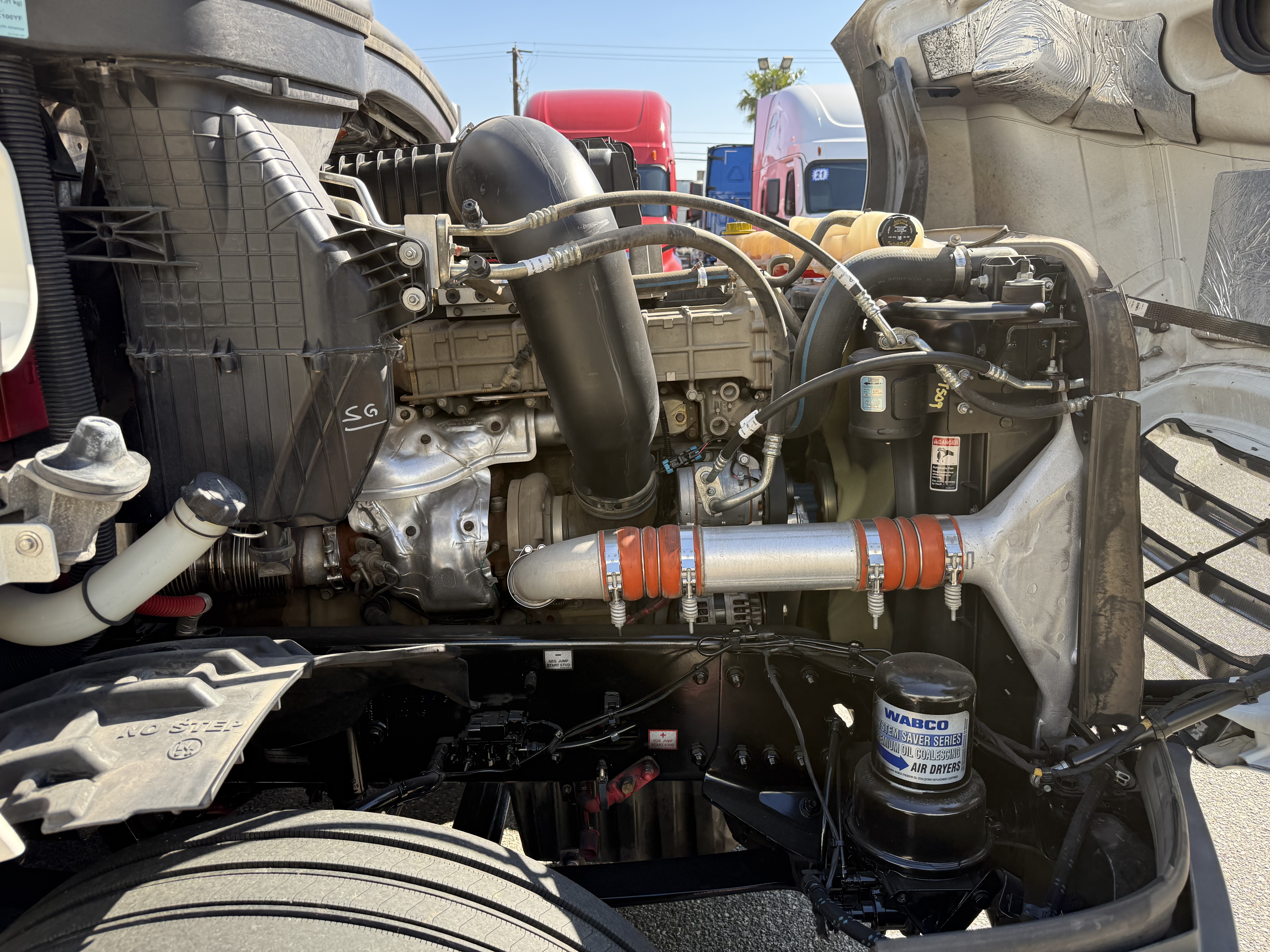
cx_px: 635
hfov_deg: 71.6
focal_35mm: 24
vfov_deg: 56.8
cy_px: 476
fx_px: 881
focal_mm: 6.76
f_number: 1.78
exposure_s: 1/849
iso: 100
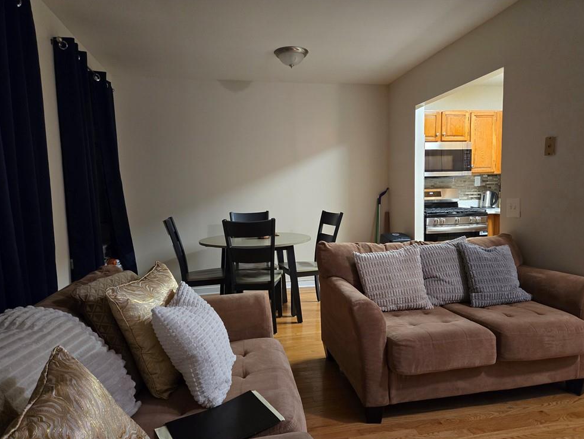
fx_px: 405
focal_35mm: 24
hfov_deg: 71.6
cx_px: 293
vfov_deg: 56.8
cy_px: 227
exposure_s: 1/60
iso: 640
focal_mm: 5.4
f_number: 1.8
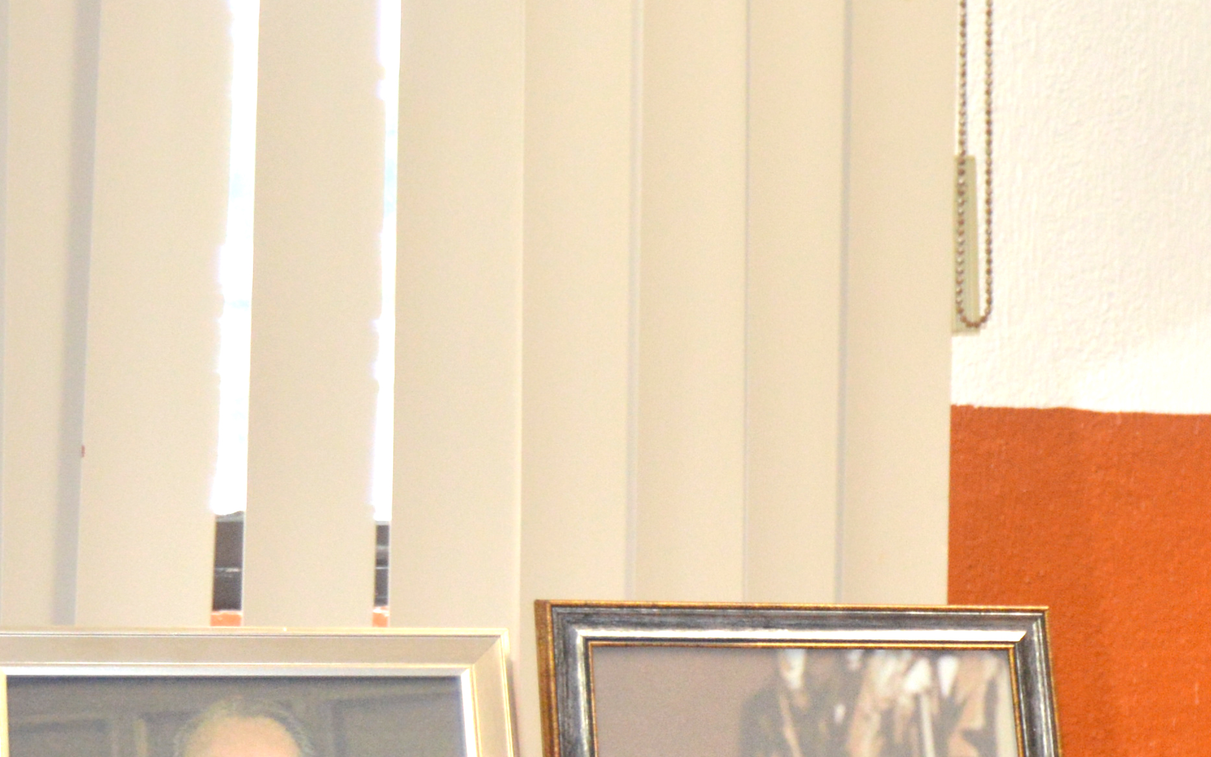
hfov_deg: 15.6
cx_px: 1531
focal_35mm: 128
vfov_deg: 10.2
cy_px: 455
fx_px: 4225
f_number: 4
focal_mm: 26
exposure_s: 1/60
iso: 560
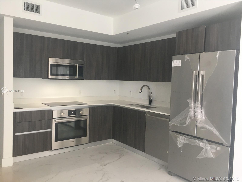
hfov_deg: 61.7
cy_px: 91
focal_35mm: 29
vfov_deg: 48.2
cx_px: 121
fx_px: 203
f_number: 2.2
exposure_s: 1/30
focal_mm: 4.15
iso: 80
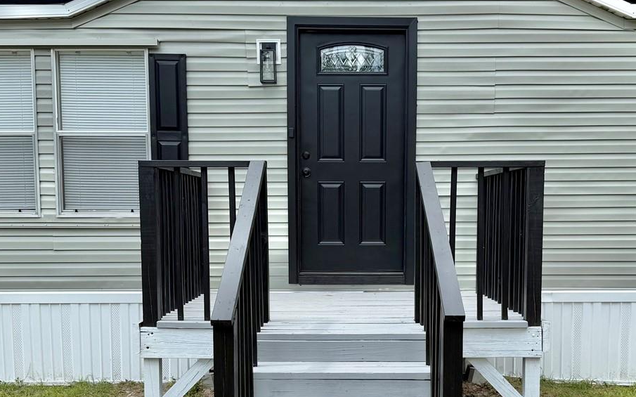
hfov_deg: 44.3
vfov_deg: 28.3
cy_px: 277
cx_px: 356
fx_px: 780
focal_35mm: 45
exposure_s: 1/2907
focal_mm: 6.76
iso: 80
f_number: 1.78
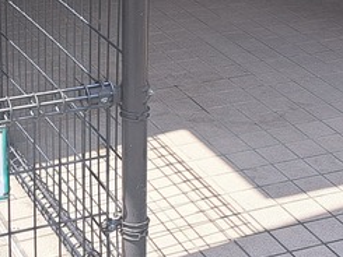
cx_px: 76
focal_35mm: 94
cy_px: 8
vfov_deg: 15.5
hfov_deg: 20.6
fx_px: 932
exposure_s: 1/344
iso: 50
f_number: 1.8
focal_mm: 5.23
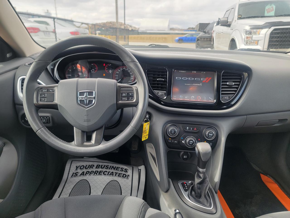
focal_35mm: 24
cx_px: 145
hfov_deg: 71.6
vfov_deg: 56.8
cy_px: 109
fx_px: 201
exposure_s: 1/120
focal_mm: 6.7
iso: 20
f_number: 1.8
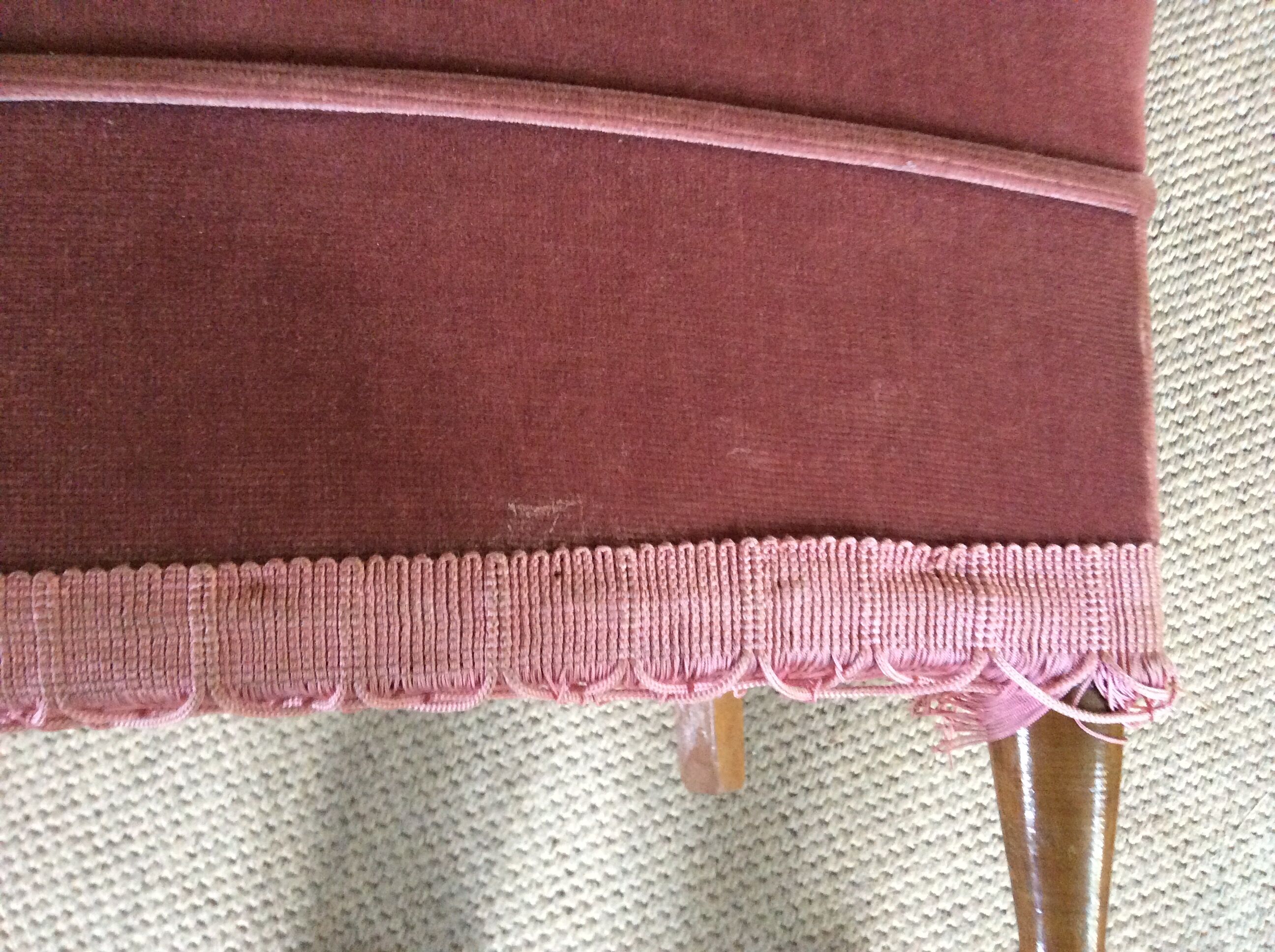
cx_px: 638
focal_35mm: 32
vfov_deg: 44.1
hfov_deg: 56.9
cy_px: 476
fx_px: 1177
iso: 320
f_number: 2.4
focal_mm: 3.3
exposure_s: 1/17
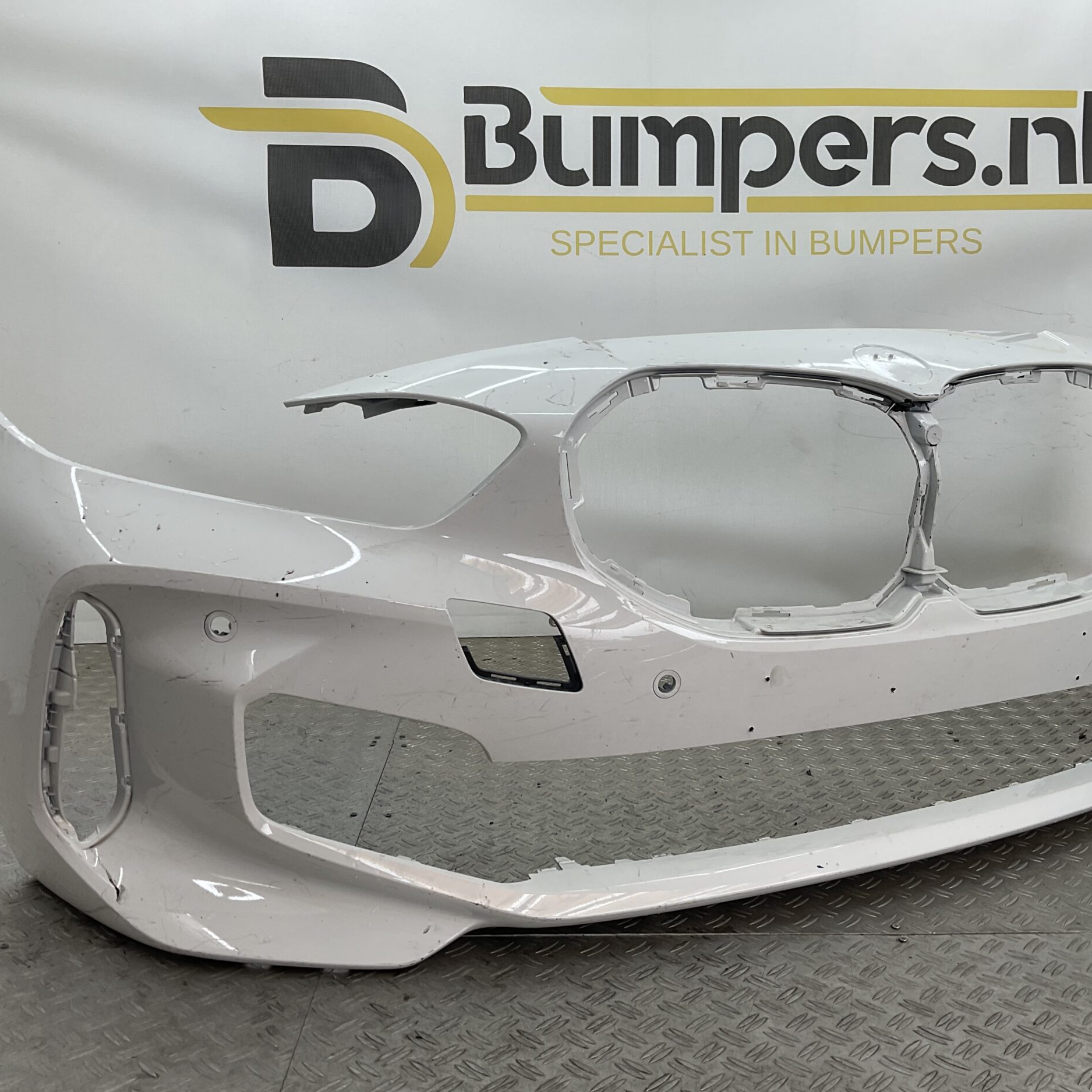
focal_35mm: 35
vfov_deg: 47.2
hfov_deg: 47.2
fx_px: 1249
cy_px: 551
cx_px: 589
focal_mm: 3
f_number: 1.8
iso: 16
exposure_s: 1/149
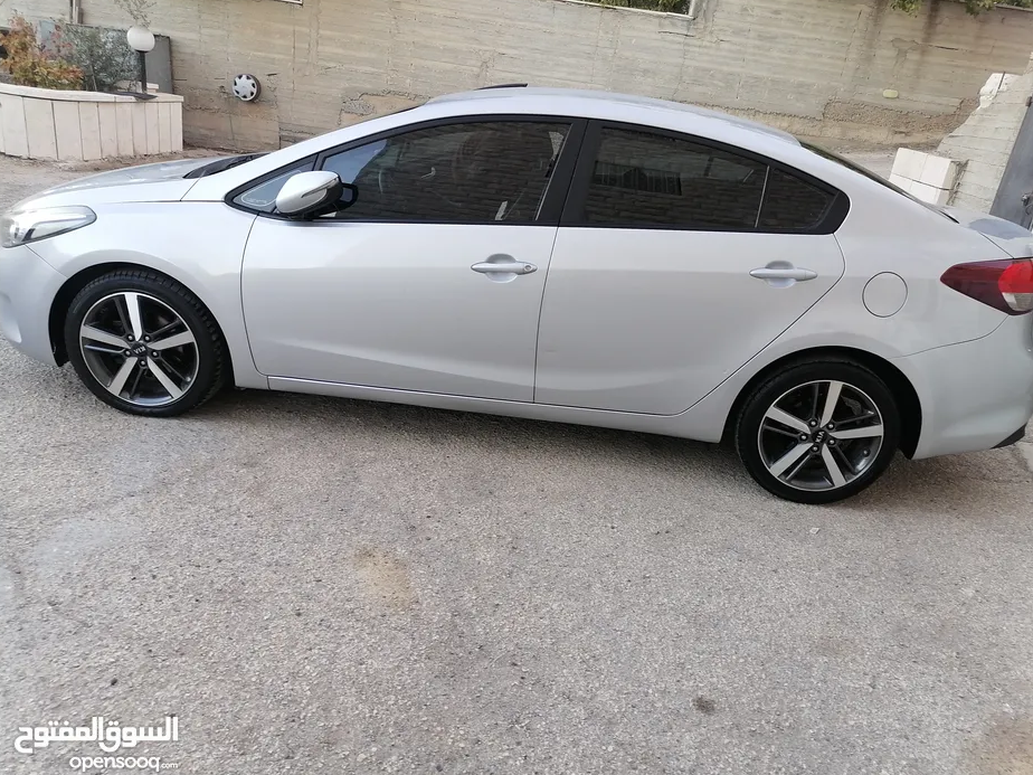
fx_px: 806
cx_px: 524
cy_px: 396
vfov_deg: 51.4
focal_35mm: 27
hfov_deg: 65.3
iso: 50
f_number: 1.8
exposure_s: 1/50
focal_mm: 5.3
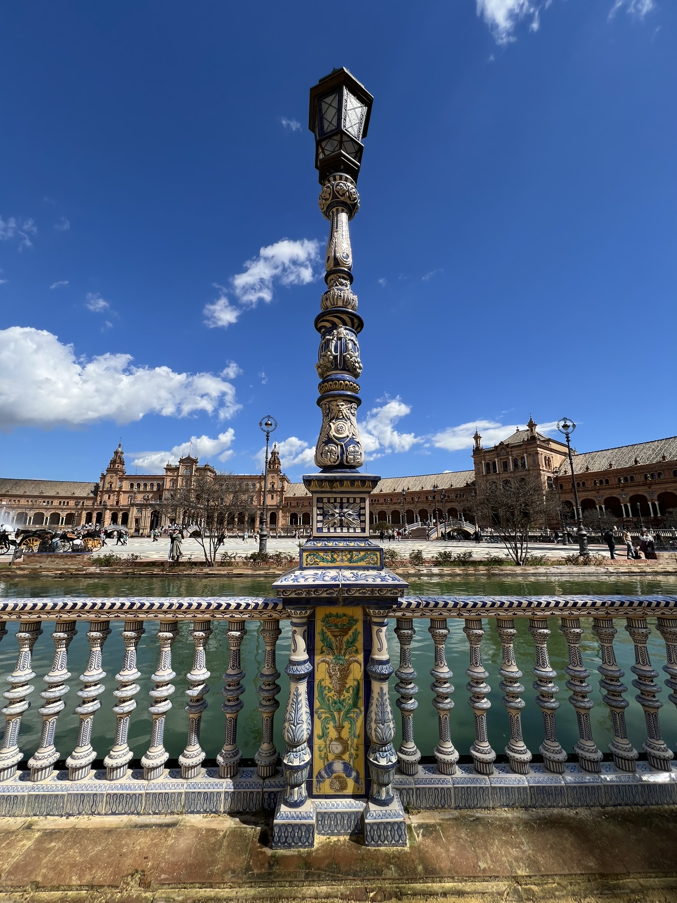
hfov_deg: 89.9
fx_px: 339
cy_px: 452
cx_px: 338
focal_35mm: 13
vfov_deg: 106.2
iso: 32
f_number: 1.8
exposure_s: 1/1815
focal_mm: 1.57
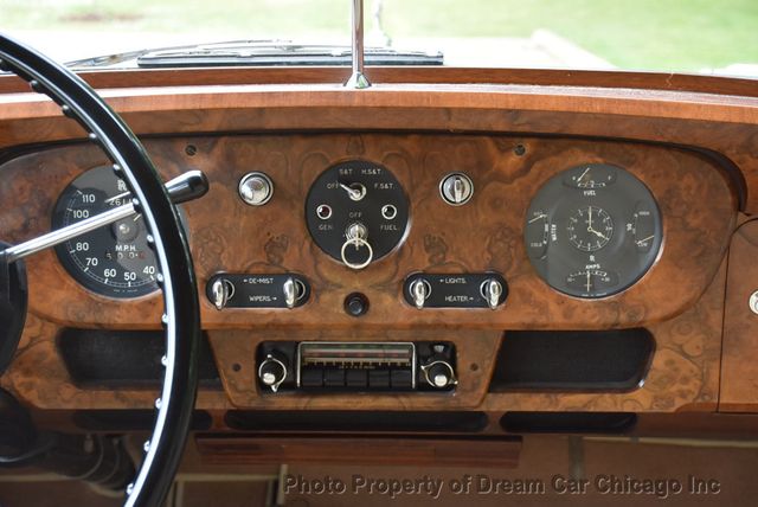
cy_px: 254
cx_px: 379
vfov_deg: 22.7
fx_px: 1264
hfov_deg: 33.4
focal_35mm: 60
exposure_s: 1/160
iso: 800
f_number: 6.3
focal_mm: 40
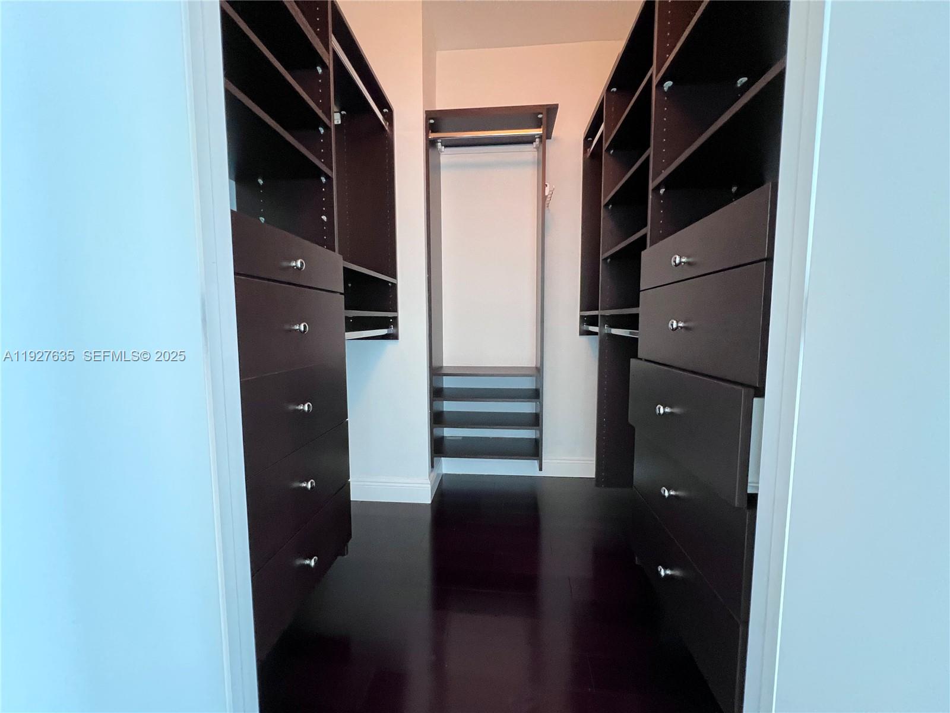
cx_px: 475
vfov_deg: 89.9
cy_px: 356
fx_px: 357
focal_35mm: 13
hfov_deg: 106.2
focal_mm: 1.57
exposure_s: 1/60
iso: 500
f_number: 1.8
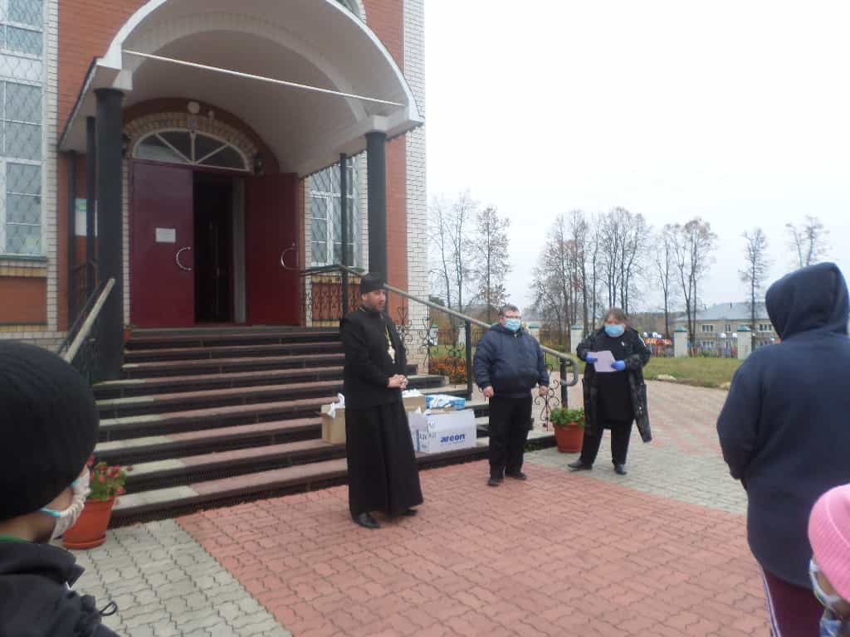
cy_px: 318
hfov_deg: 69.4
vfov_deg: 54.9
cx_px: 425
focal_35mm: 25
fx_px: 614
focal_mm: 4.5
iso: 80
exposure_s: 1/180
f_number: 2.5
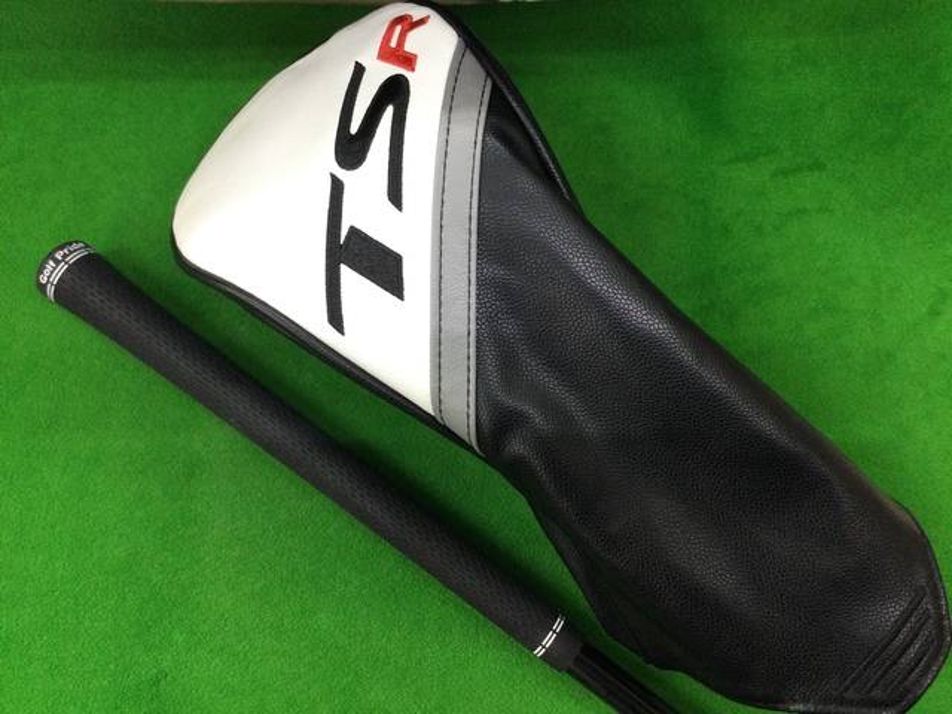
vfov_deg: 45.4
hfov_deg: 58.4
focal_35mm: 31
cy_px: 357
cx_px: 476
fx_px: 853
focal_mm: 3.3
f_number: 2.4
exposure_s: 1/30
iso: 80
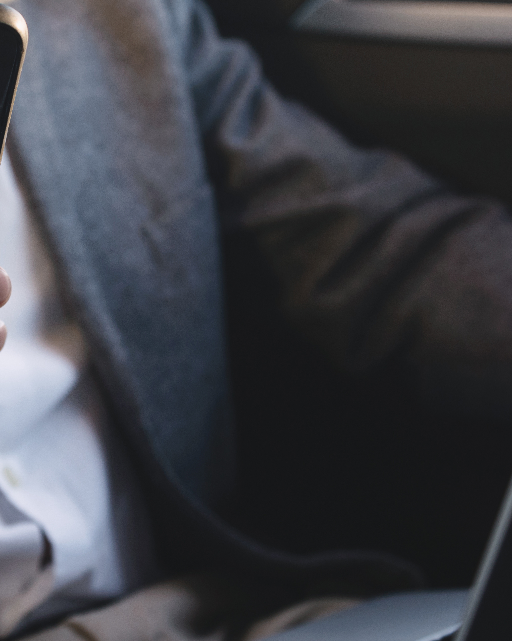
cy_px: 178
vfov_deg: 20.3
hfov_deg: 16.0
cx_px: -17
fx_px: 1781
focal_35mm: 94
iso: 320
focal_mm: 35
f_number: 3.5
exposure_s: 1/320
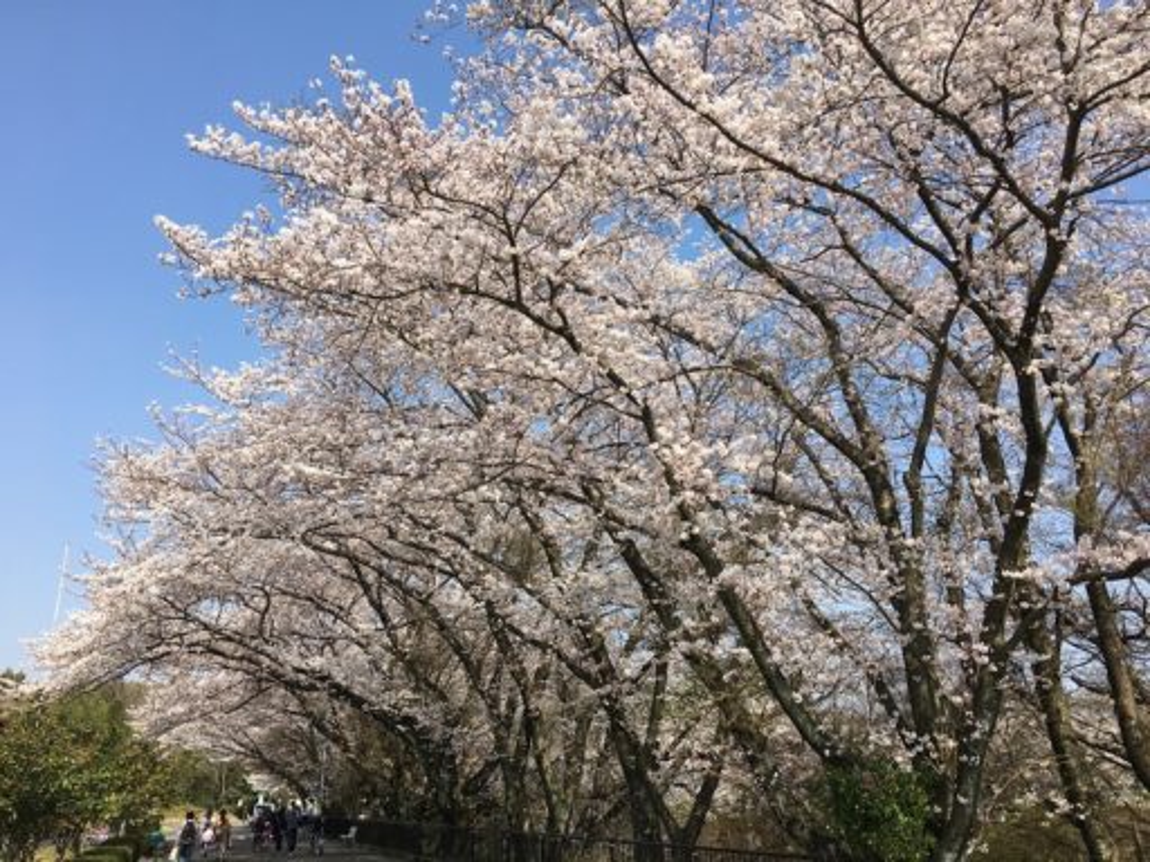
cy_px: 431
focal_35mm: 29
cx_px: 575
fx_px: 963
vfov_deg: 48.2
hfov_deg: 61.7
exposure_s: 1/1221
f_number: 2.2
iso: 25
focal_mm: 4.15
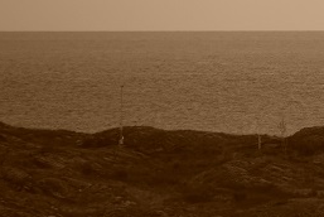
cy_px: 78
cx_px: 401
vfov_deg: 1.2
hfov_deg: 1.8
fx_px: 10506
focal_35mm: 1166
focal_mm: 300
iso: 800
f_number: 5.6
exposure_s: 1/1000
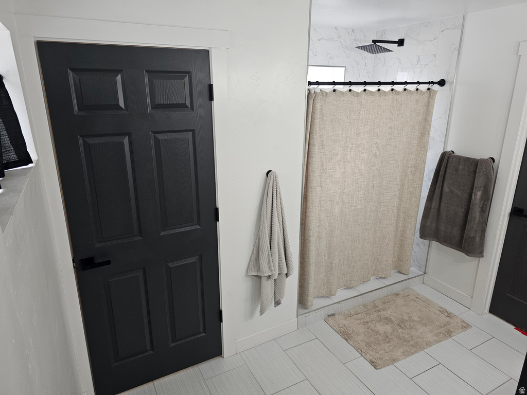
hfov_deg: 73.9
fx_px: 350
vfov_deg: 58.9
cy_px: 198
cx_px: 264
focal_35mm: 23
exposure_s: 1/120
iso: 200
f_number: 1.7
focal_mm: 6.3
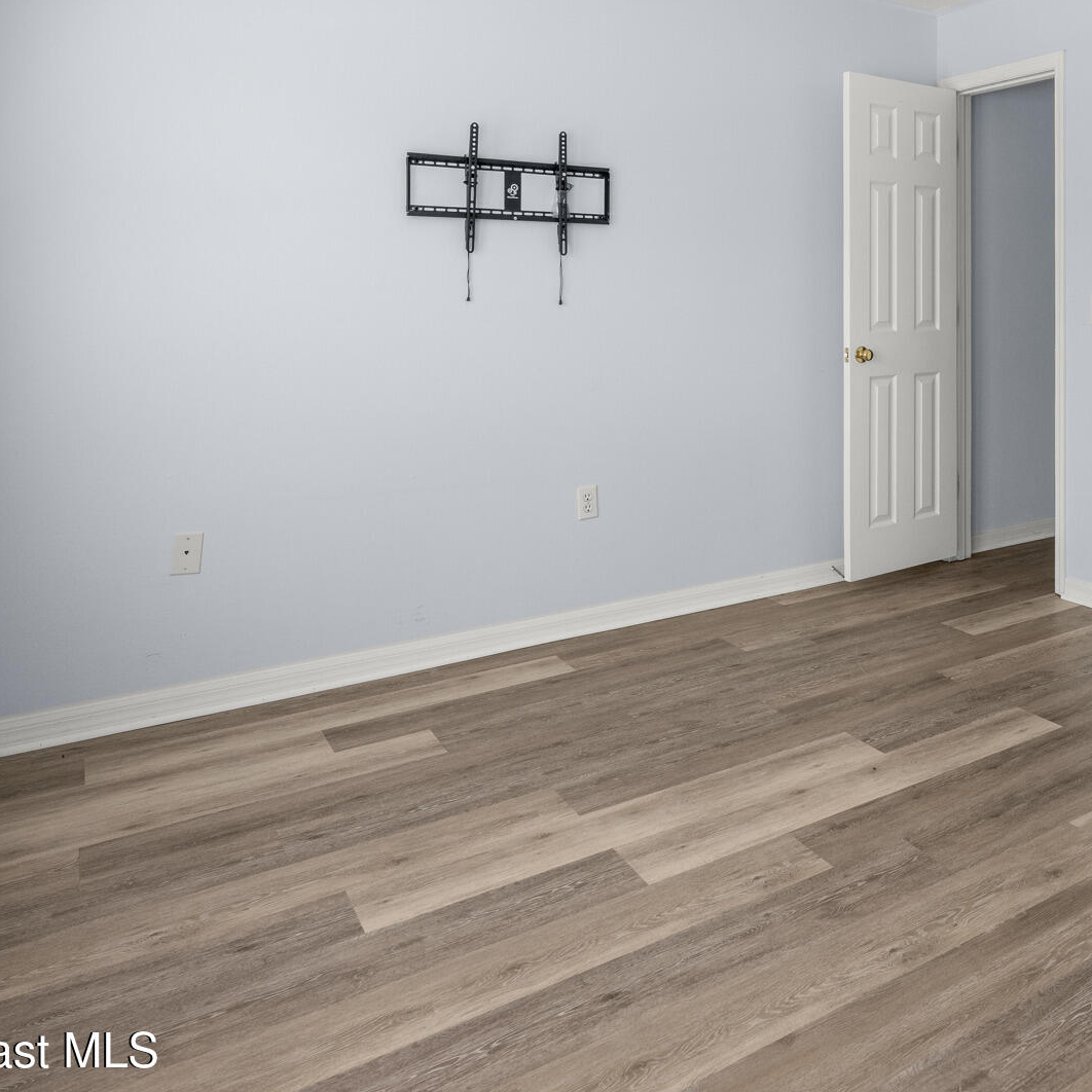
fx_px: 999
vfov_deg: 54.6
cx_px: 905
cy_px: 271
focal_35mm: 28
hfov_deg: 52.8
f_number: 8
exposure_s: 1/60
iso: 500
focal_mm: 14
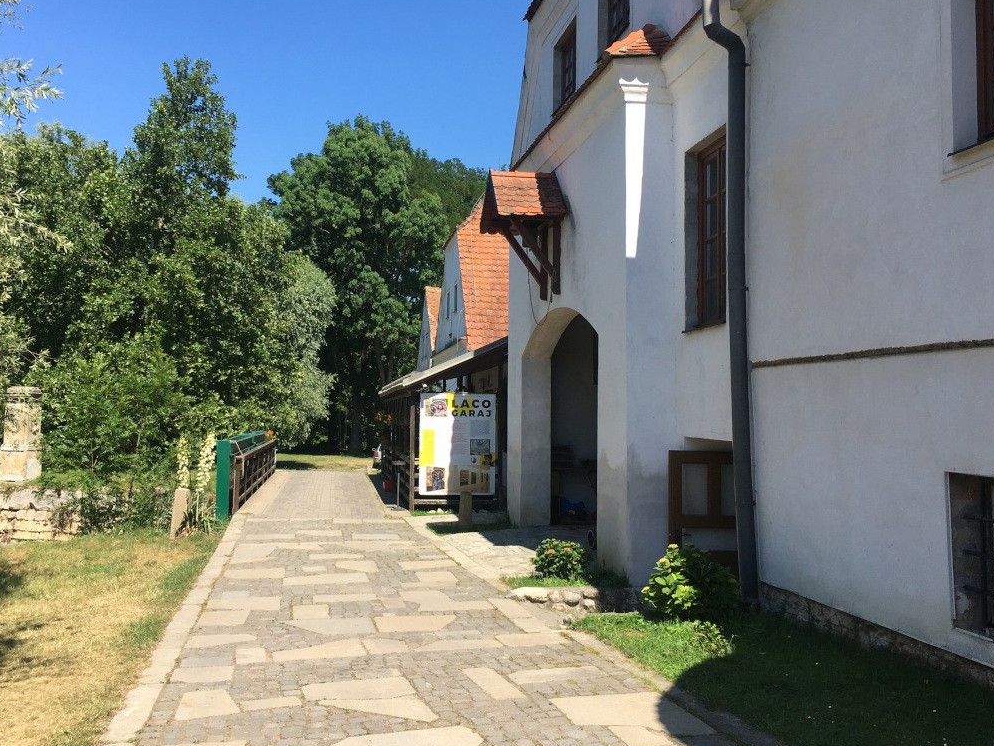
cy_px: 341
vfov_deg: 40.7
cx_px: 438
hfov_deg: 52.5
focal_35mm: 35
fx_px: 1005
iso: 25
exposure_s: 1/1099
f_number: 2.2
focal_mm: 4.15
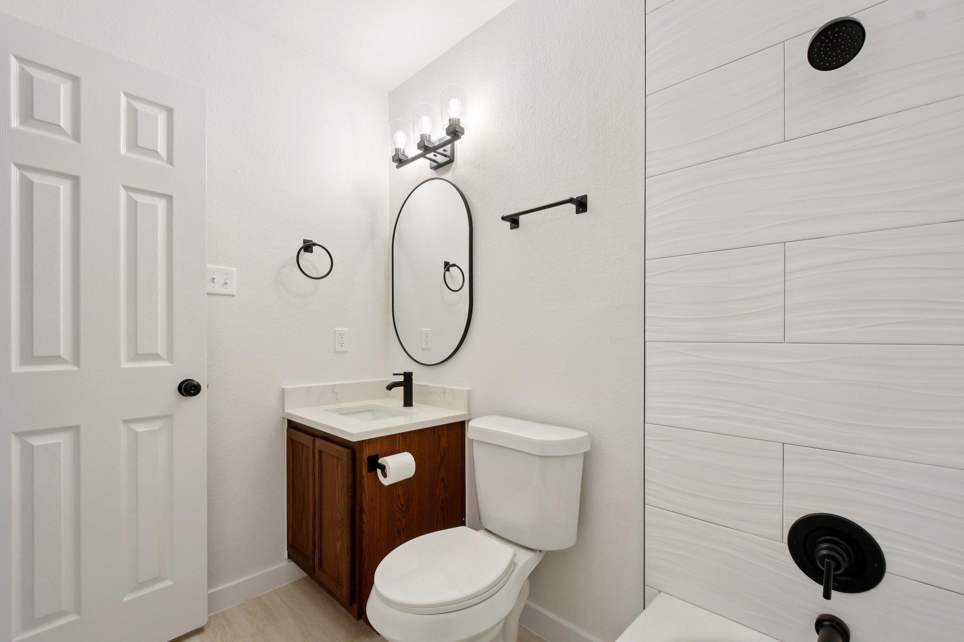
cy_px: 321
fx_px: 402
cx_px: 482
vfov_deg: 77.3
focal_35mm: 15
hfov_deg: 100.4
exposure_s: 1/40
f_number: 8
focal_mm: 10
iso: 400
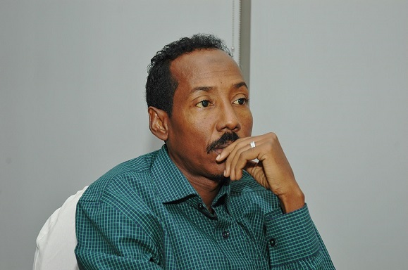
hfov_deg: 28.1
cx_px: 204
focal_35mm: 72
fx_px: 815
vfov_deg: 18.9
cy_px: 135
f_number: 5.6
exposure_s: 1/90
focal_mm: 48
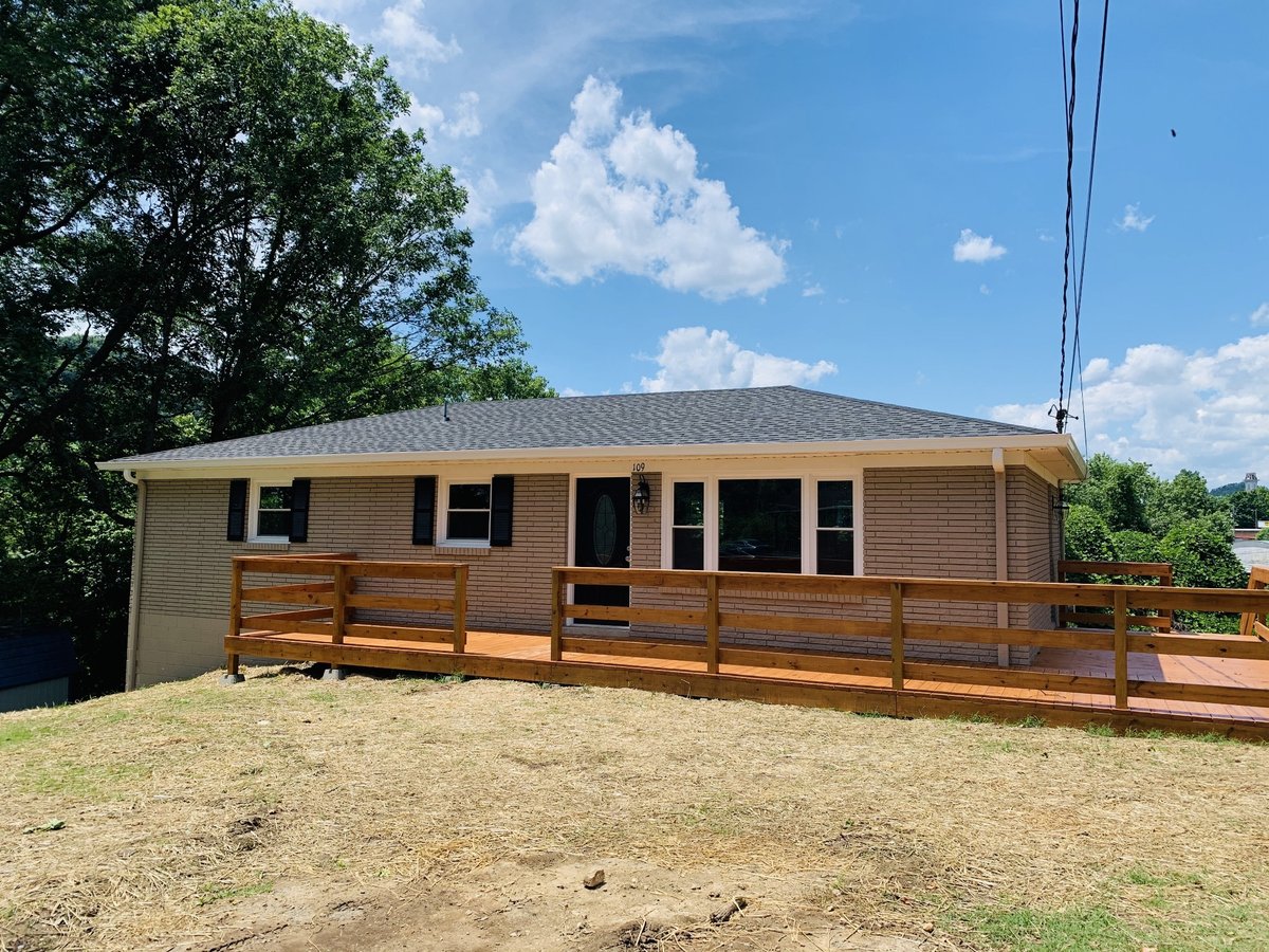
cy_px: 476
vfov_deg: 53.1
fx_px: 953
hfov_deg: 67.3
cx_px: 634
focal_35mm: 26
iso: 25
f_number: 1.8
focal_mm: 4.25
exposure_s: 1/2364
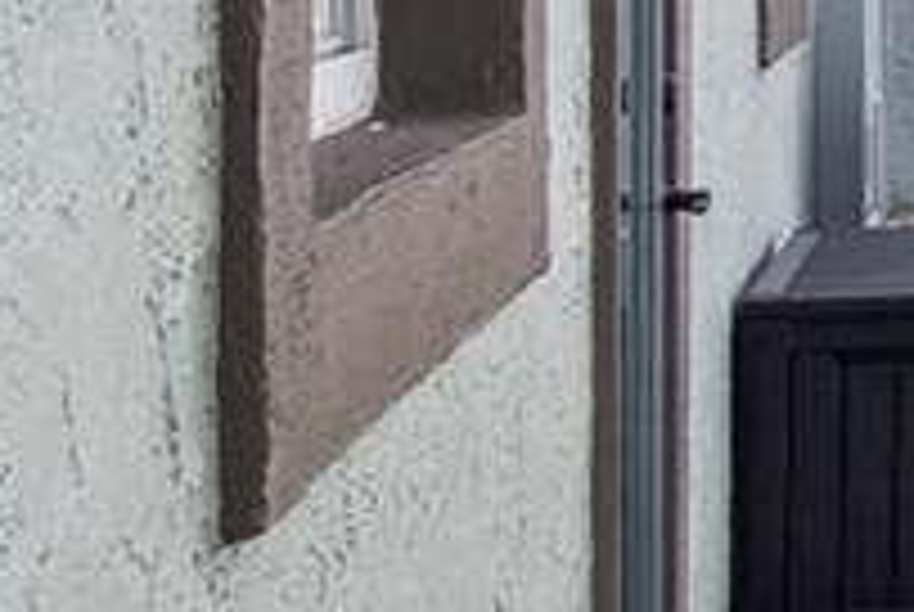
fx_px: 3000
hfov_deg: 12.3
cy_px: -158
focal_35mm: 118
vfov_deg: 11.4
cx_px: 2400
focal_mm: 10
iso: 100
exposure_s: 1/1600
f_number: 7.1
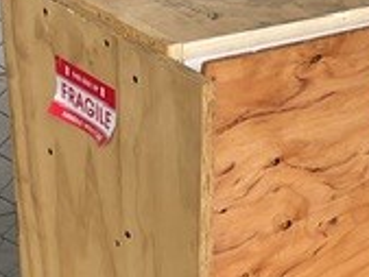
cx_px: 428
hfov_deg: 17.2
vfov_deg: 13.3
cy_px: 281
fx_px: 1173
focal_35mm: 110
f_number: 1.8
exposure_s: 1/276
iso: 16
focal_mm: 3
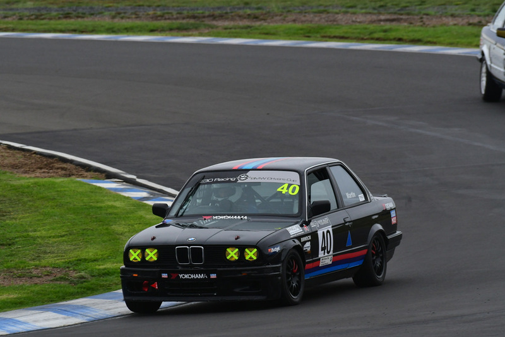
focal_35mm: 675
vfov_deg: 2.0
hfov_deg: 3.1
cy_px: 168
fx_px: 9472
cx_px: 252
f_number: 9
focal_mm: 450
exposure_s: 1/640
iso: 1000
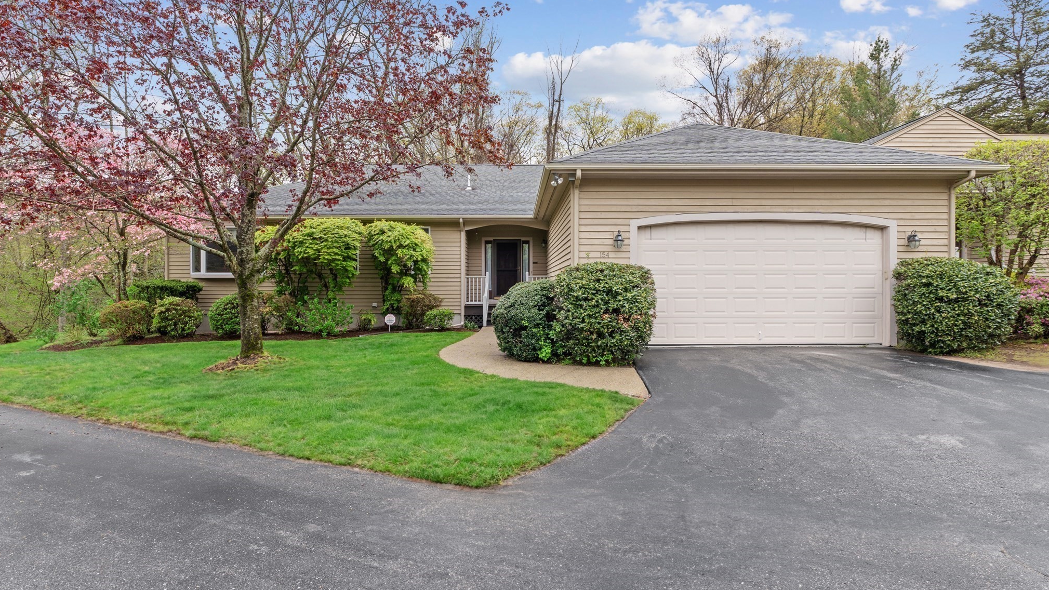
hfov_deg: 94.2
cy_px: 290
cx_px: 525
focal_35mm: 18
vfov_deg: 62.4
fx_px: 488
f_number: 8
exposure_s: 1/40
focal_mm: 11
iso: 100
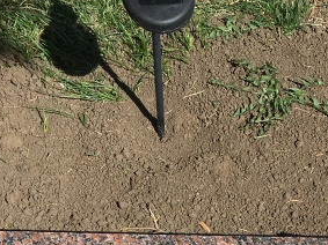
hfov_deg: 18.1
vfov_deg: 13.1
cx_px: 353
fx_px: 994
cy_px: 396
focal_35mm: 105
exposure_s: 1/2198
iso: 25
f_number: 2.2
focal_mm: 4.15
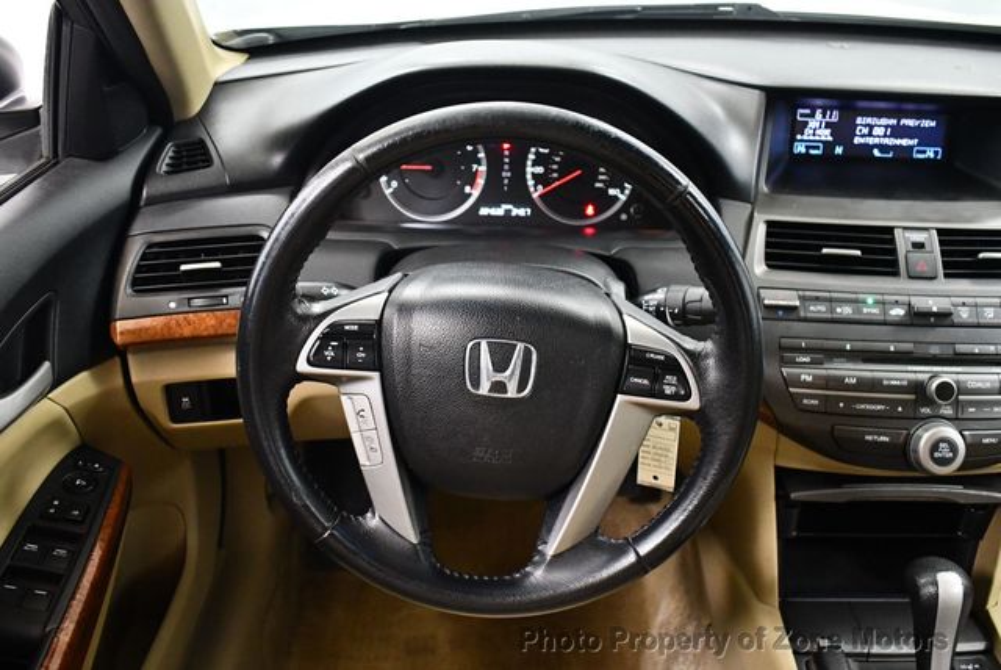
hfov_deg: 53.1
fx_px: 1002
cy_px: 335
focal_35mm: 36
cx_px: 500
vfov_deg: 36.9
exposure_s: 1/60
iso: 3200
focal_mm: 18
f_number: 3.5
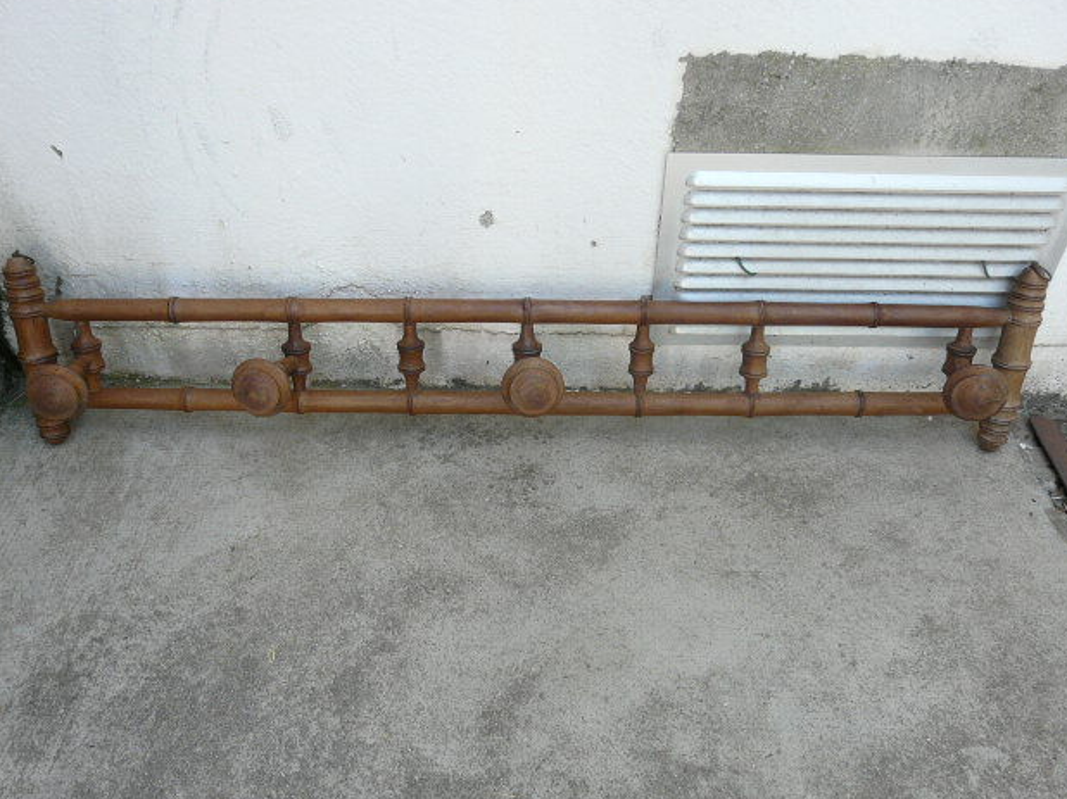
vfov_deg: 48.2
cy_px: 402
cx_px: 539
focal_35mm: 29
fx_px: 894
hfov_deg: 61.7
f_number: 3.6
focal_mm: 4.6
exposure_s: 1/125
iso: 100
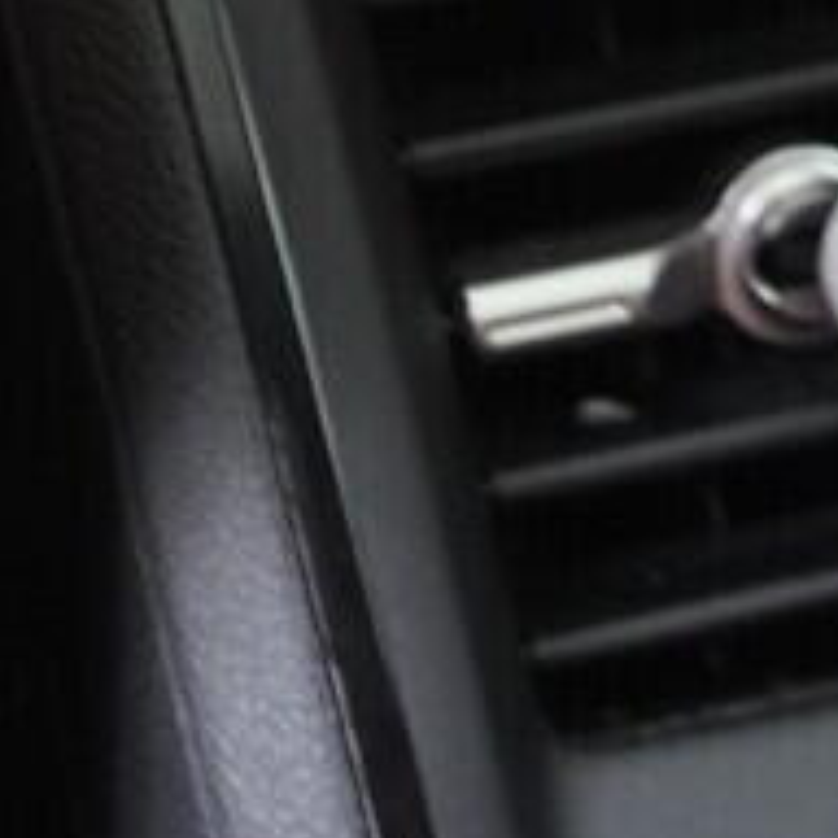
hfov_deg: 10.6
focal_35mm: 163
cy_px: 543
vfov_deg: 10.7
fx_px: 4464
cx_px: 834
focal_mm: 24
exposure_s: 1/40
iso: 2500
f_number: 2.8
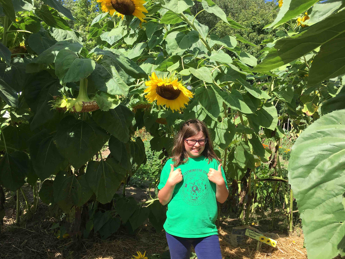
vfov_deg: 48.2
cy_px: 130
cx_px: 172
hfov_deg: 61.7
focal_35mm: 29
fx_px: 289
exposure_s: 1/864
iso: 25
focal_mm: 4.15
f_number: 2.2
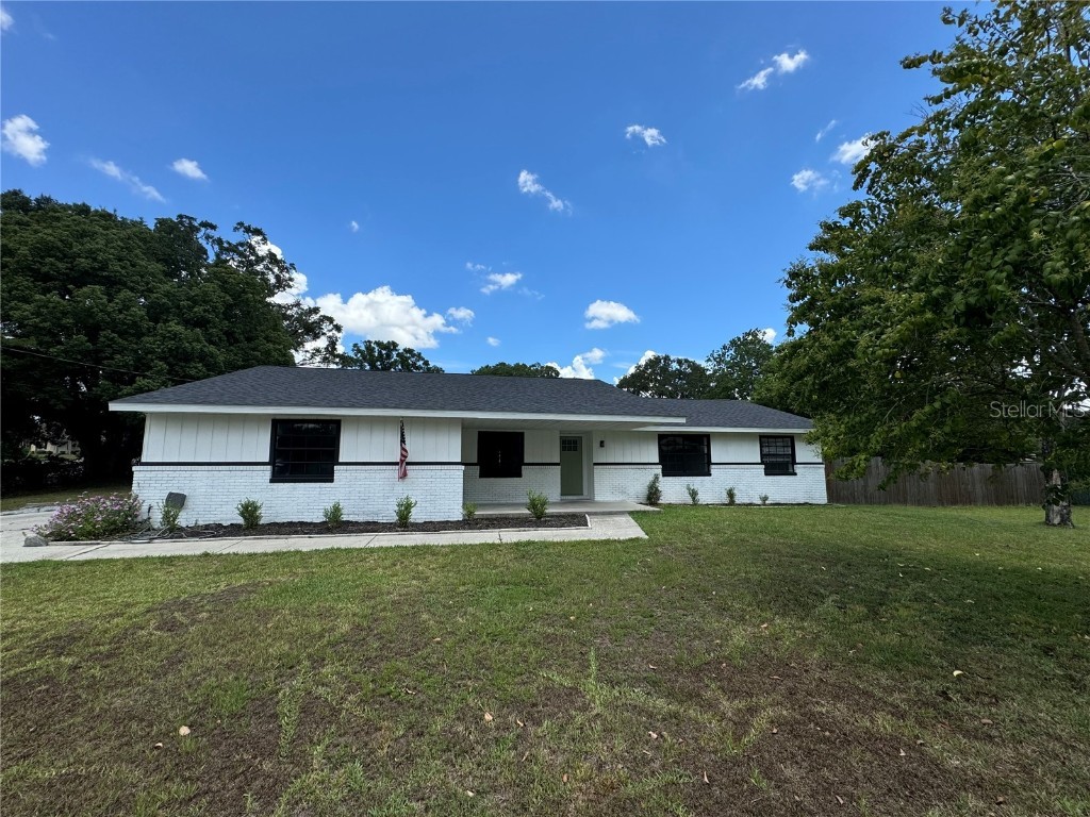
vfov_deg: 85.7
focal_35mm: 14
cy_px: 408
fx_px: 441
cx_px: 545
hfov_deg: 102.1
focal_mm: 2.22
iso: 40
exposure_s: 1/1277
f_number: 2.2
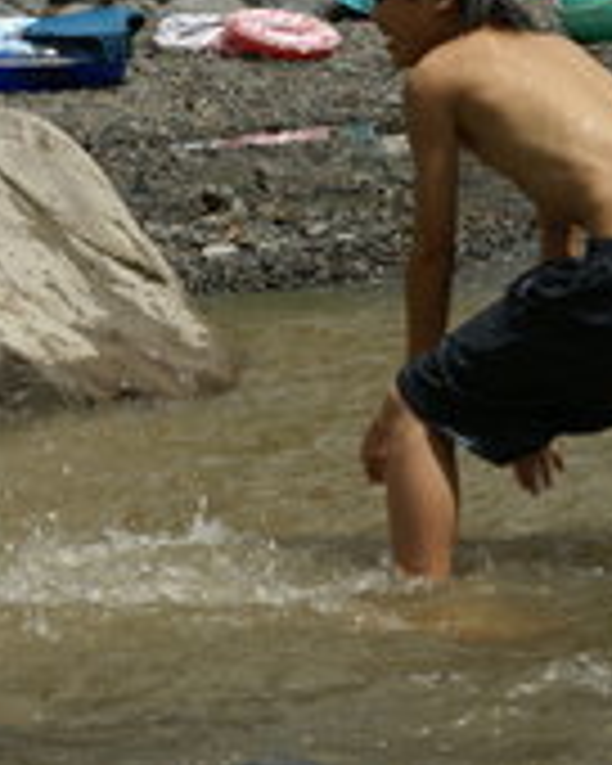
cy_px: 173
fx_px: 5640
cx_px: -9
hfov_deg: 6.2
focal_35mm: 249
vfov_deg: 7.7
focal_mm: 75
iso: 100
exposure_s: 1/200
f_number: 13
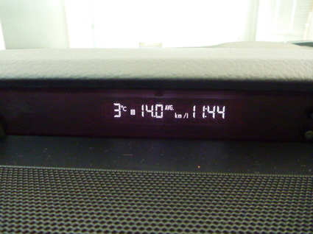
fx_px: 253
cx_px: 156
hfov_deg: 63.5
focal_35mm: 28
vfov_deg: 49.7
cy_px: 117
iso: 800
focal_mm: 4.9
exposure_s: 1/20
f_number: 3.3
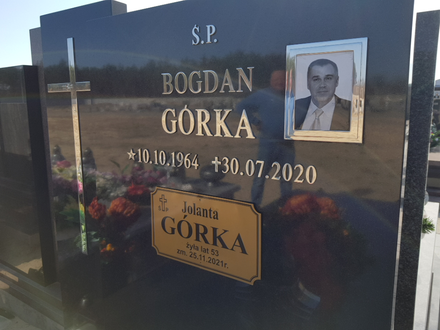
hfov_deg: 67.3
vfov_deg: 53.1
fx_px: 330
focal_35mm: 26
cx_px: 220
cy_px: 165
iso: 40
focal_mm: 4.2
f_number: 1.7
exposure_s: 1/1632
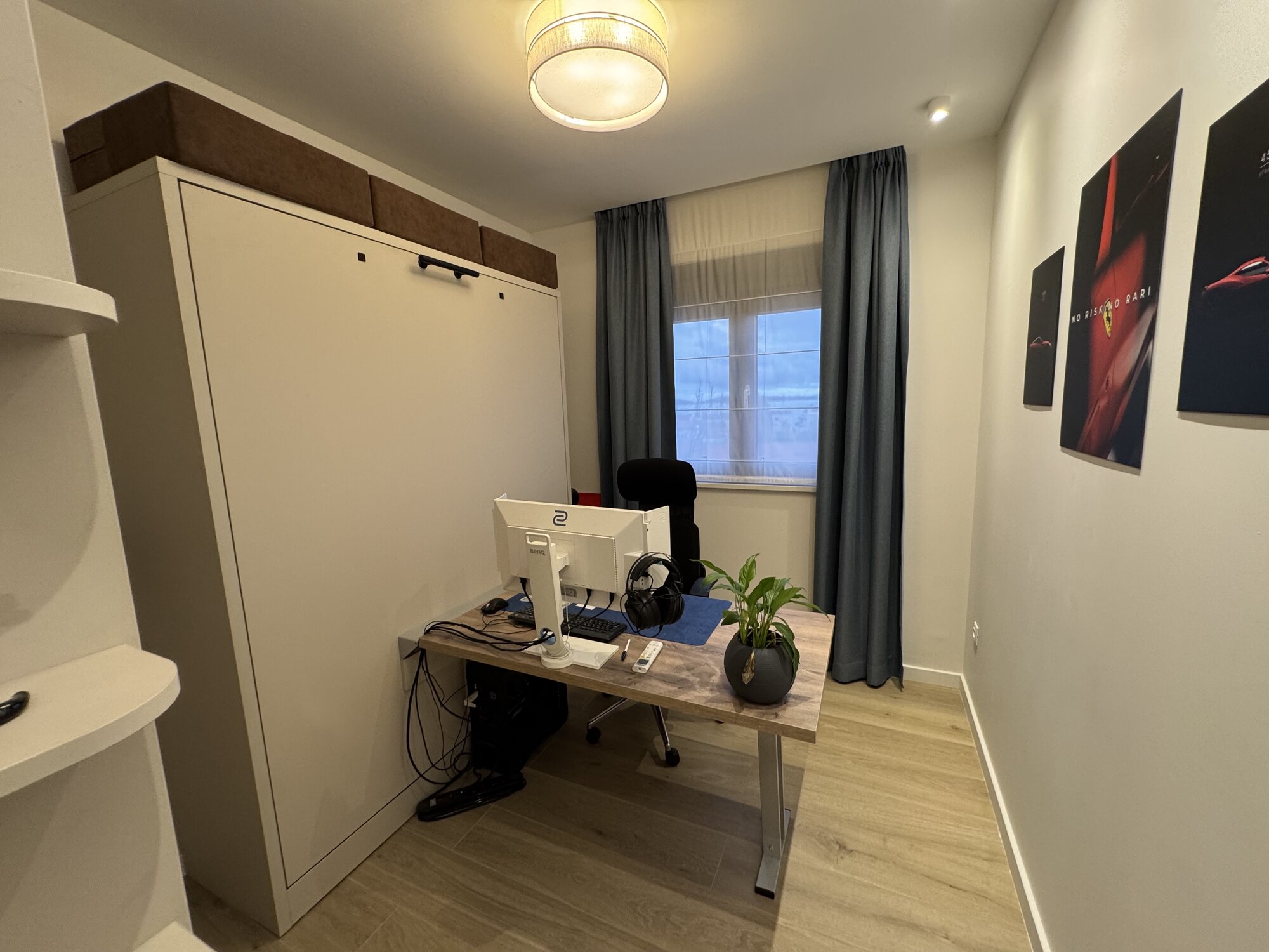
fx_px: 513
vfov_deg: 85.7
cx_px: 634
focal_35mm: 14
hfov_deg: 102.1
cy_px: 476
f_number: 2.2
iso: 200
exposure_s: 1/50
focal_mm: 2.22
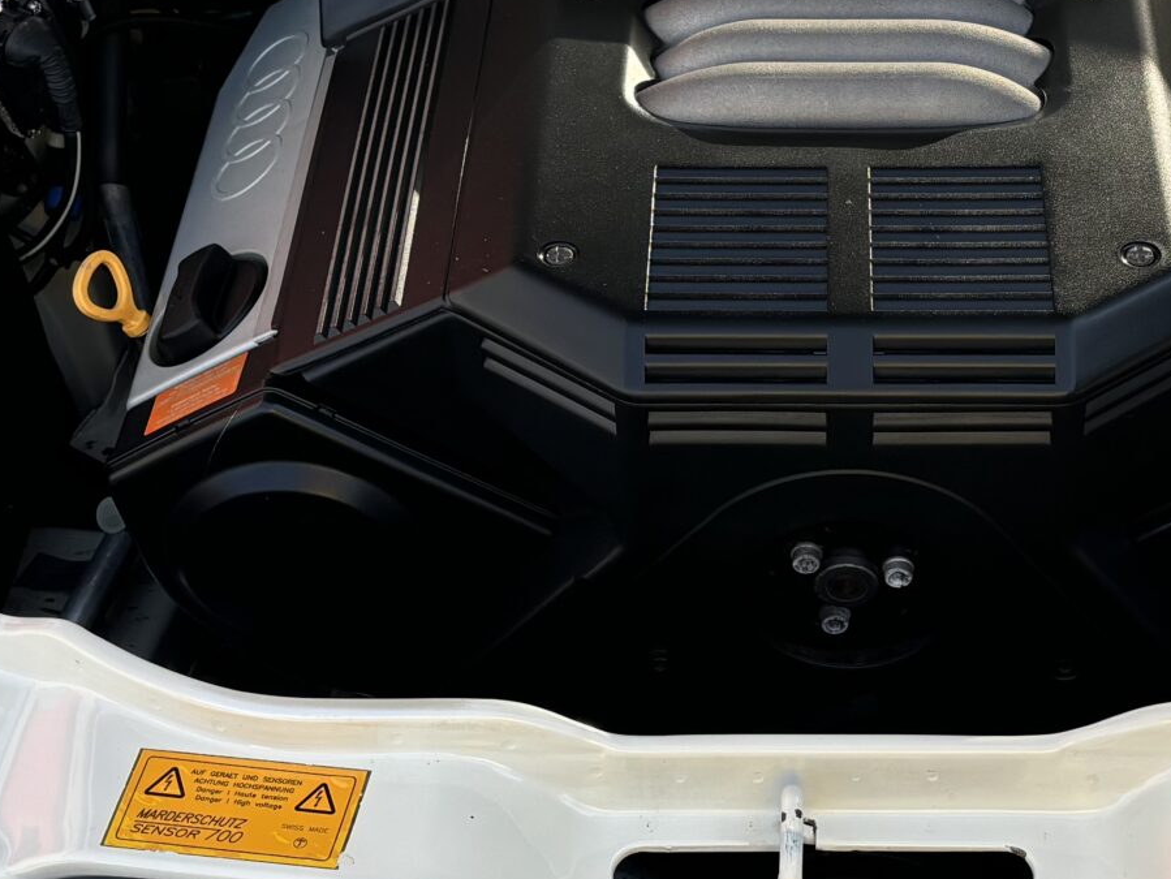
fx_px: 2504
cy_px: 419
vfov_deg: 19.9
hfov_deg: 26.1
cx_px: 815
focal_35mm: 74
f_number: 1.6
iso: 50
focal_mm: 5.96
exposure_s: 1/536
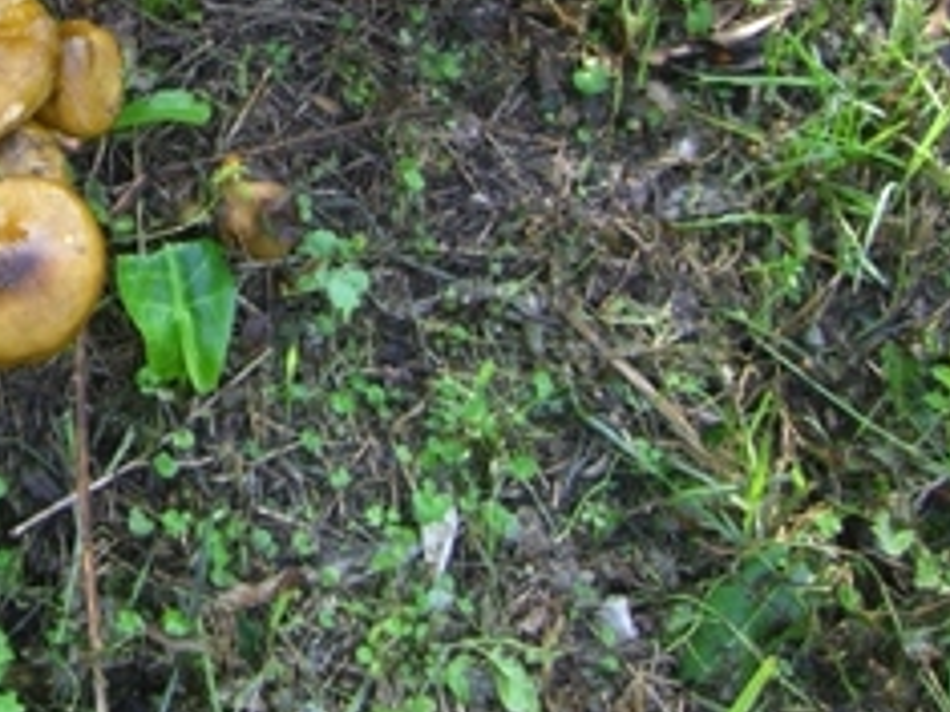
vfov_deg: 17.7
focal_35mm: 81
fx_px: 2222
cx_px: 113
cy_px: -38
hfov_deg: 23.6
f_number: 2.7
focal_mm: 6.2
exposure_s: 1/125
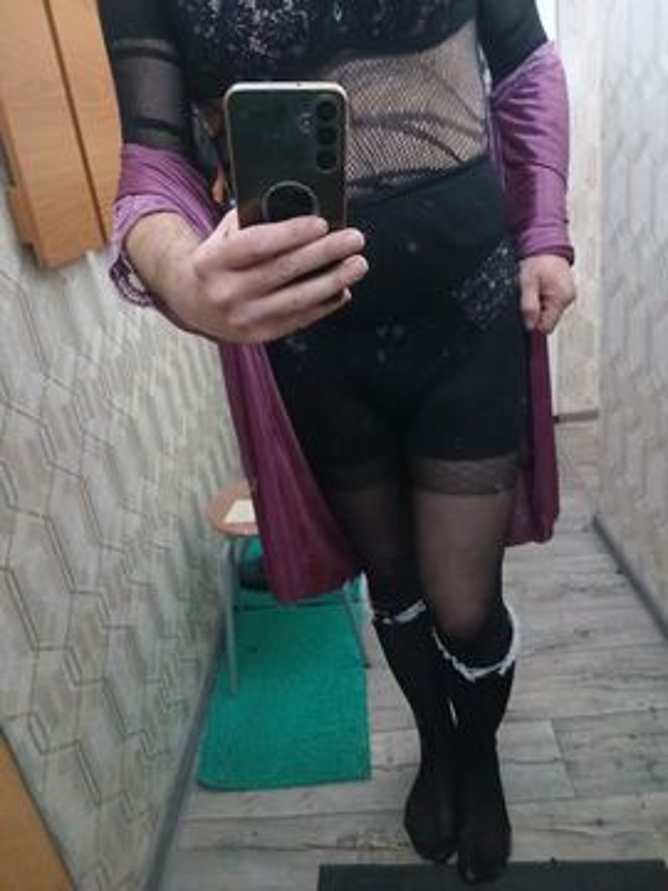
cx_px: 334
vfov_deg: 67.3
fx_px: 669
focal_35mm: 26
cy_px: 446
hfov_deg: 53.1
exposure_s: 1/16.7
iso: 1250
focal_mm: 3.98
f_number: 1.8
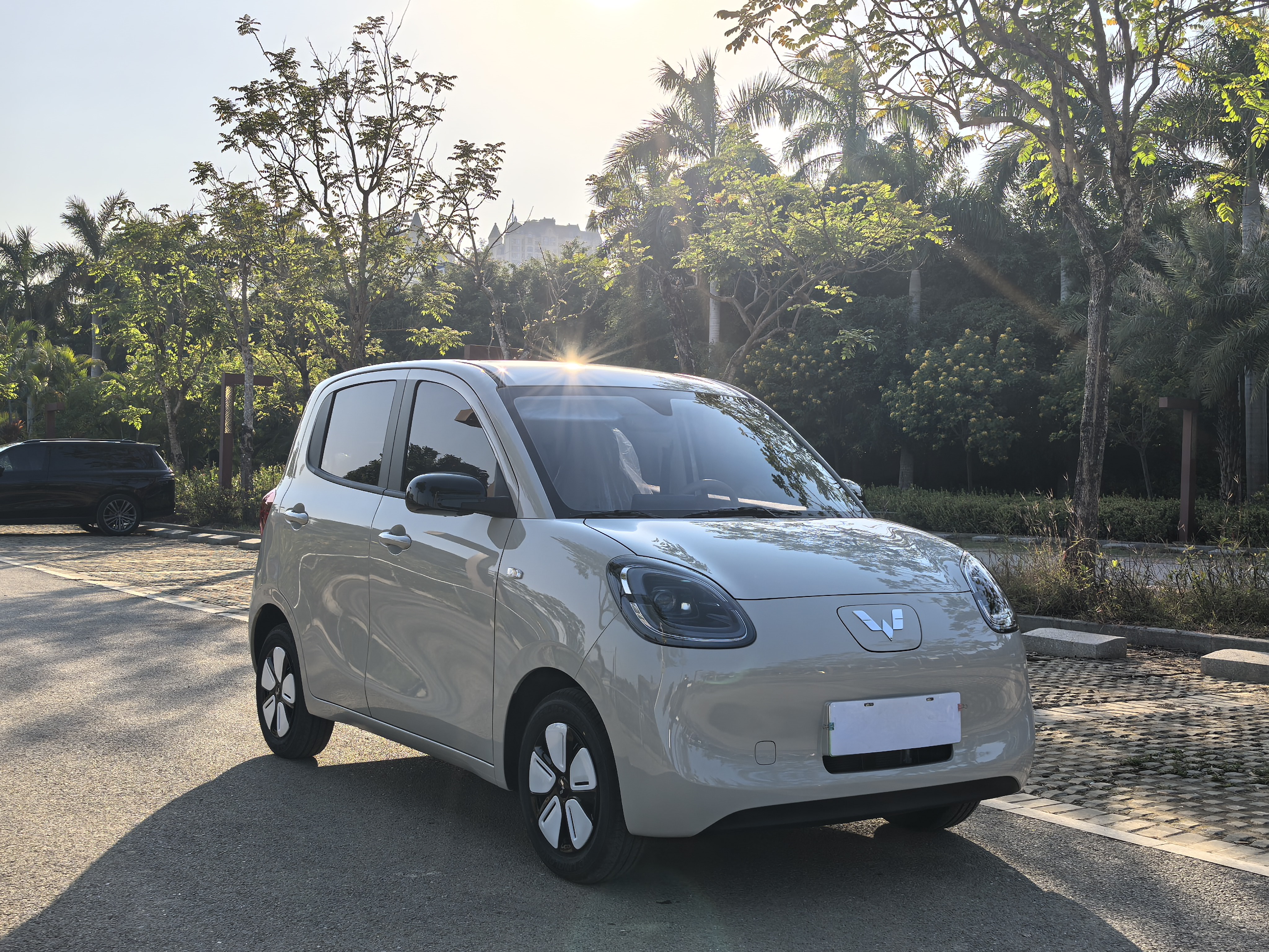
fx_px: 1503
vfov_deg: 35.1
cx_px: 634
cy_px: 476
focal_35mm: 41
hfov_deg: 45.8
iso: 50
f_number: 2
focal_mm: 6.98
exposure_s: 1/983
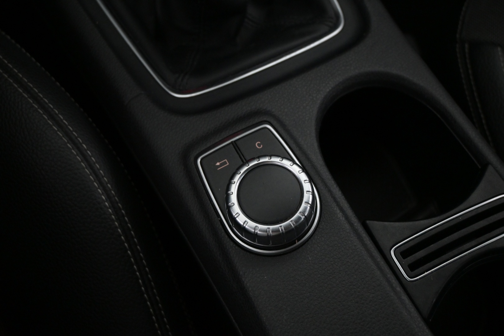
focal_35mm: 40
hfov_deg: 48.7
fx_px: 556
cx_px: 252
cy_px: 168
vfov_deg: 33.6
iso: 2500
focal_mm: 26.5
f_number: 4.5
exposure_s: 1/60
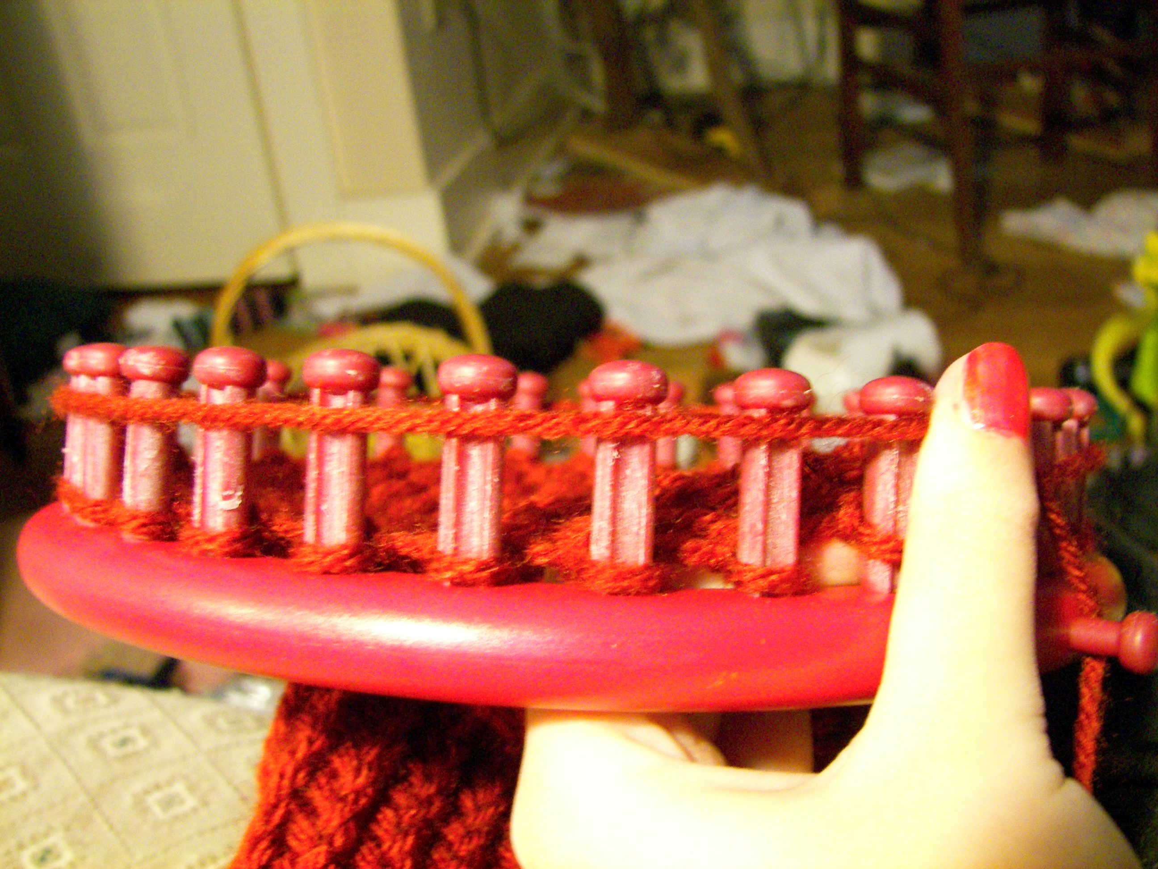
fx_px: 1204
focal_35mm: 36
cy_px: 434
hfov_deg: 51.4
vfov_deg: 39.7
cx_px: 579
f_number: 2.8
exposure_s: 1/10
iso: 400
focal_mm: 6
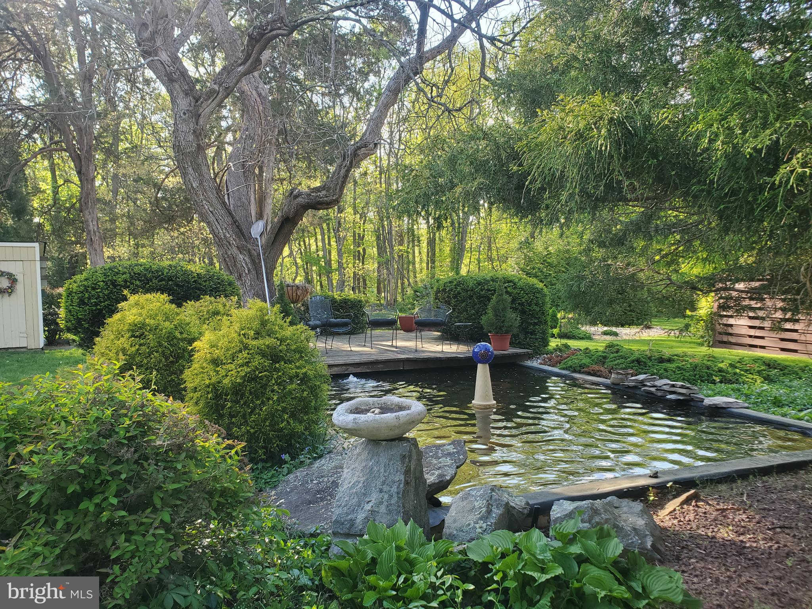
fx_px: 610
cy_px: 304
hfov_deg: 67.3
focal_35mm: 26
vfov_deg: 53.1
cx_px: 406
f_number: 2.4
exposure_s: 1/113
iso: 50
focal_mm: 4.3
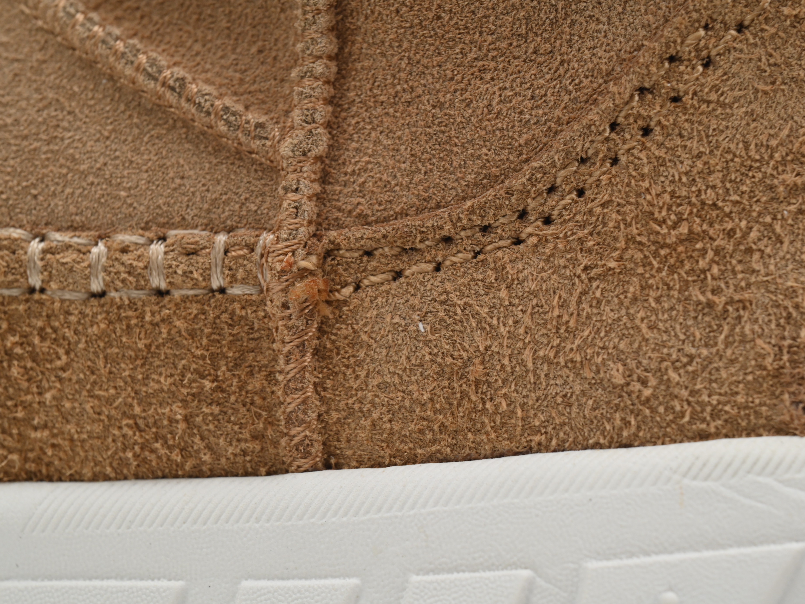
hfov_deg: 15.2
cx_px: 432
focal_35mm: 130
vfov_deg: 11.4
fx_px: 3023
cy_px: 302
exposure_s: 1/125
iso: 800
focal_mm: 120
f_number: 13
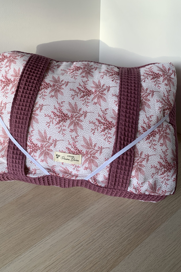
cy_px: 137
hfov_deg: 46.3
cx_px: 81
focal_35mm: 28
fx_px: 211
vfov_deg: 65.5
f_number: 1.8
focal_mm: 4.25
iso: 32
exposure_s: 1/100
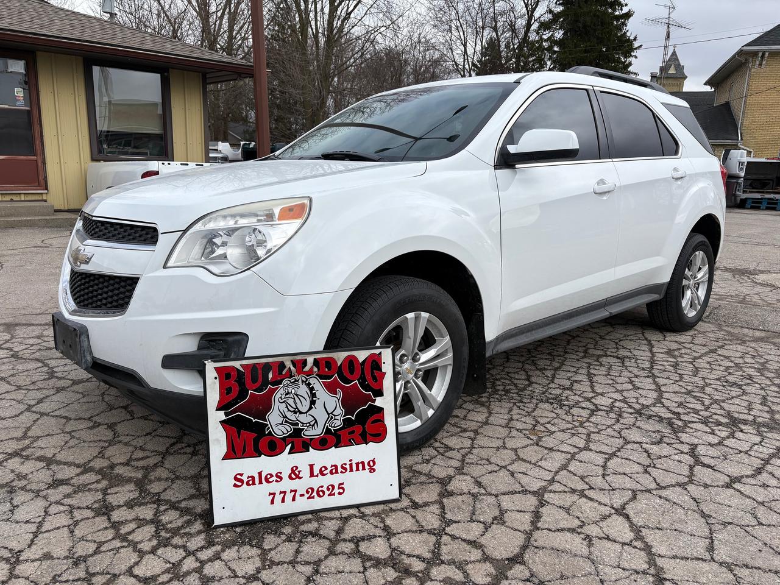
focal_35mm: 26
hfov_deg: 67.3
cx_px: 390
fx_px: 586
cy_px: 292
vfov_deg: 53.1
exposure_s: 1/3279
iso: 50
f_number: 1.6
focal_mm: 5.96
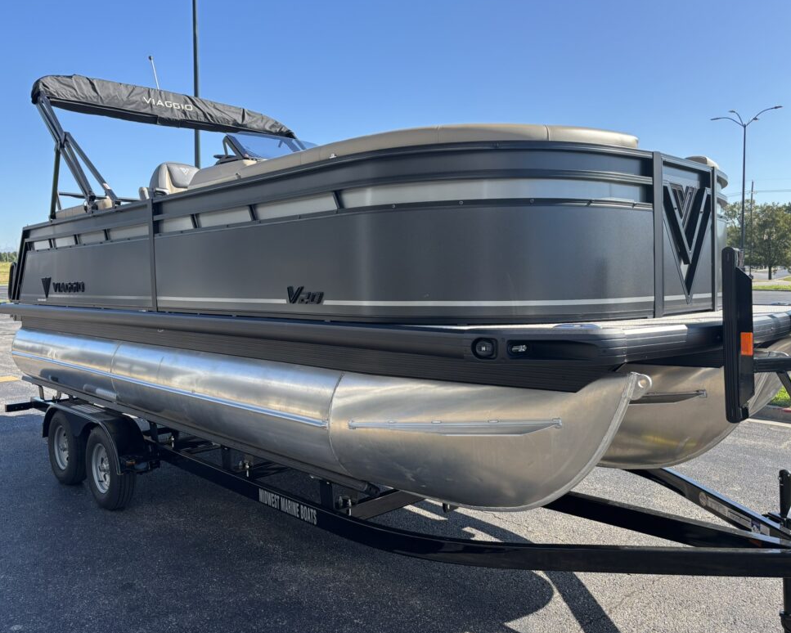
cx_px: 396
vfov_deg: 51.5
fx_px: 656
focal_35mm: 28
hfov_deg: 62.2
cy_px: 318
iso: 50
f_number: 1.6
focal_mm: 5.96
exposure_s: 1/1178
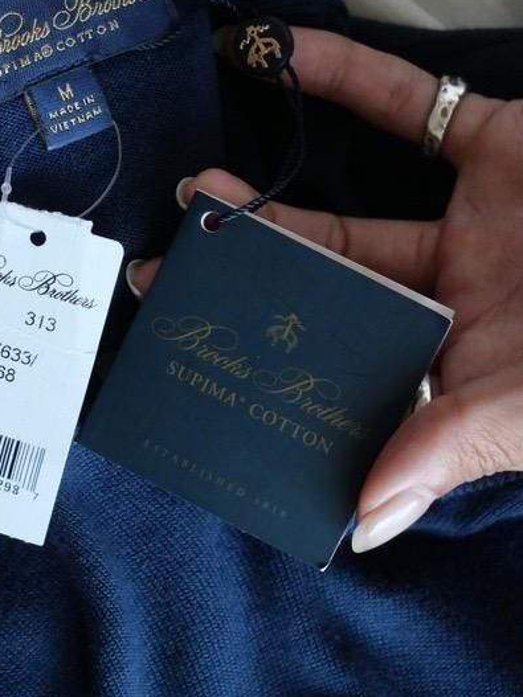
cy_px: 273
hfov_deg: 10.9
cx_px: 155
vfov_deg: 14.5
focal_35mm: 136
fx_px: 2741
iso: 1600
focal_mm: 42
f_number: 3.9
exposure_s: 1/100
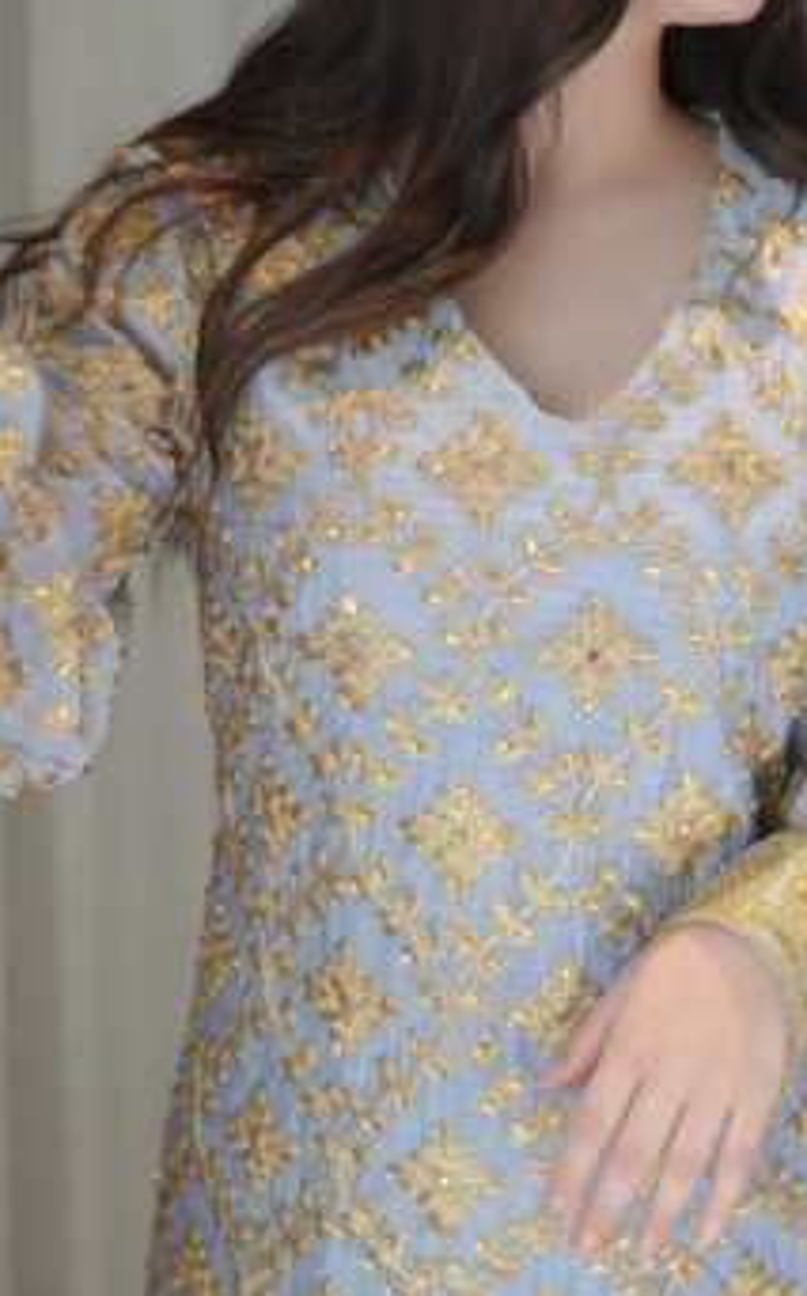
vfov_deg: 22.1
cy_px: 637
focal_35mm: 94
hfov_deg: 13.8
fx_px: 3316
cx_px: 561
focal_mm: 70
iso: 2500
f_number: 4
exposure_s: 1/250
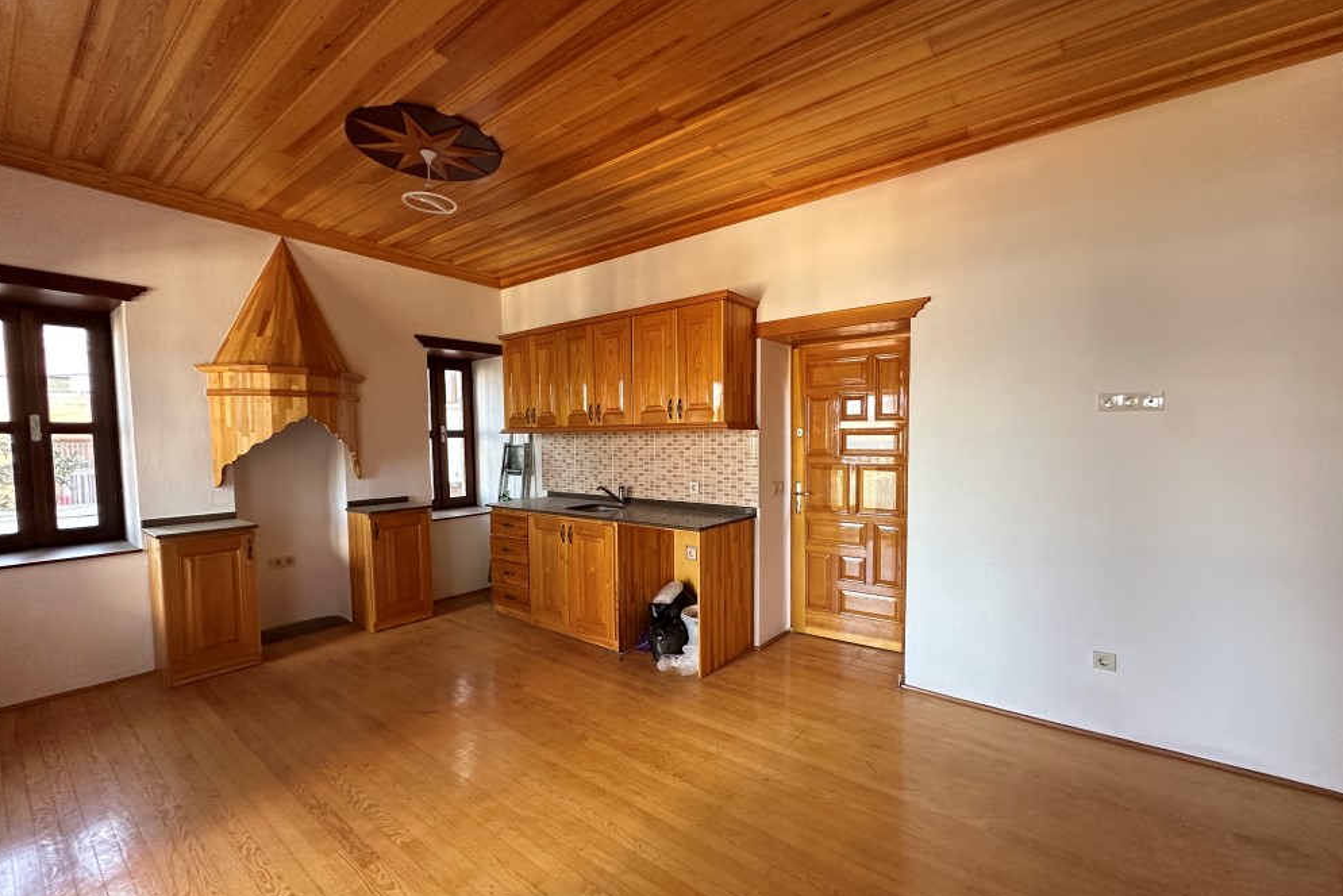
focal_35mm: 15
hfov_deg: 100.4
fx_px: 560
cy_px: 470
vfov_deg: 77.3
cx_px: 682
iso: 250
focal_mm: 2.22
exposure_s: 1/99
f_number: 2.2
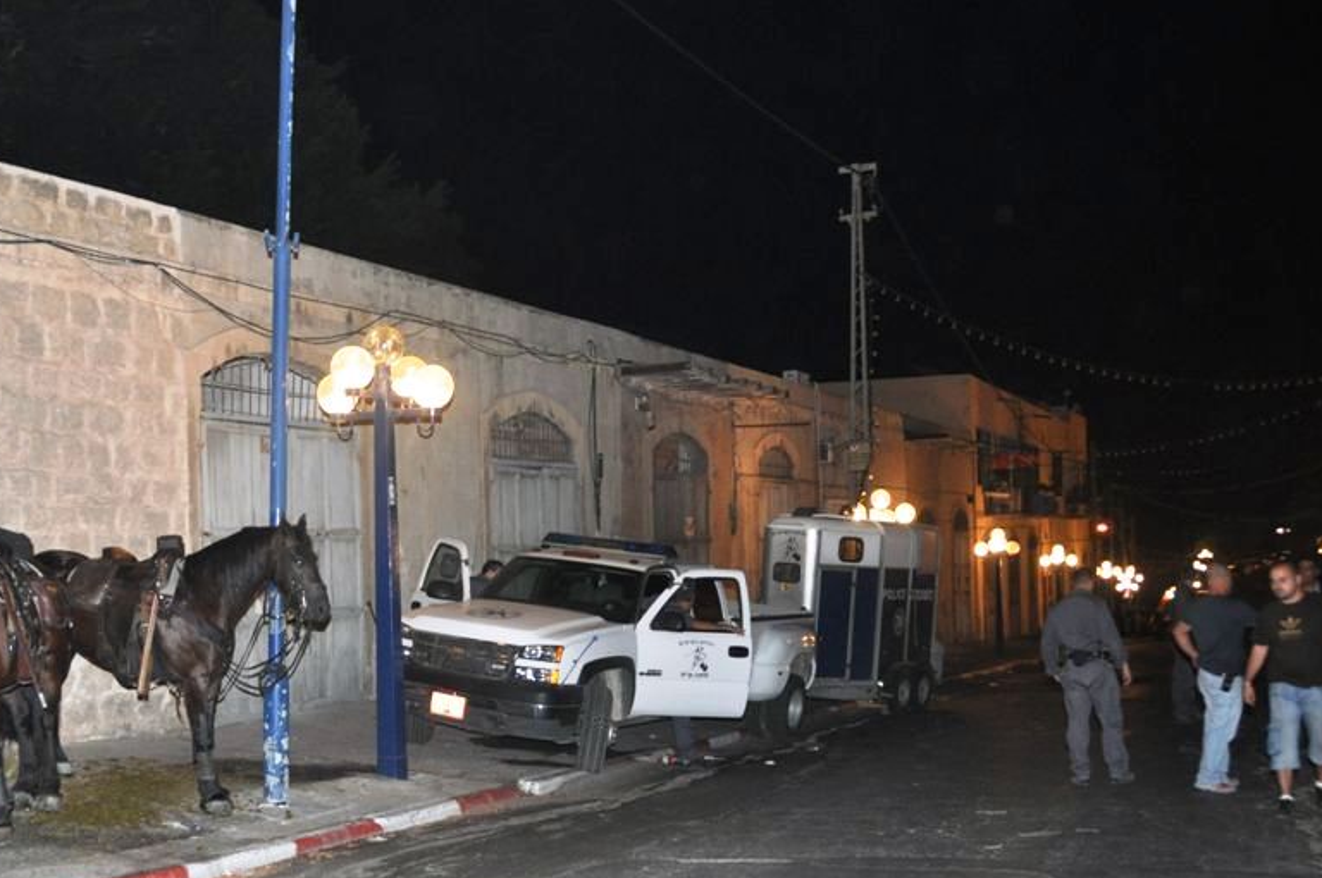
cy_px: 542
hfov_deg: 48.2
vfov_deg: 33.2
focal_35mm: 40
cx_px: 525
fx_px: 1467
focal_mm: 20
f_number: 4
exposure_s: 1/60
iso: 800
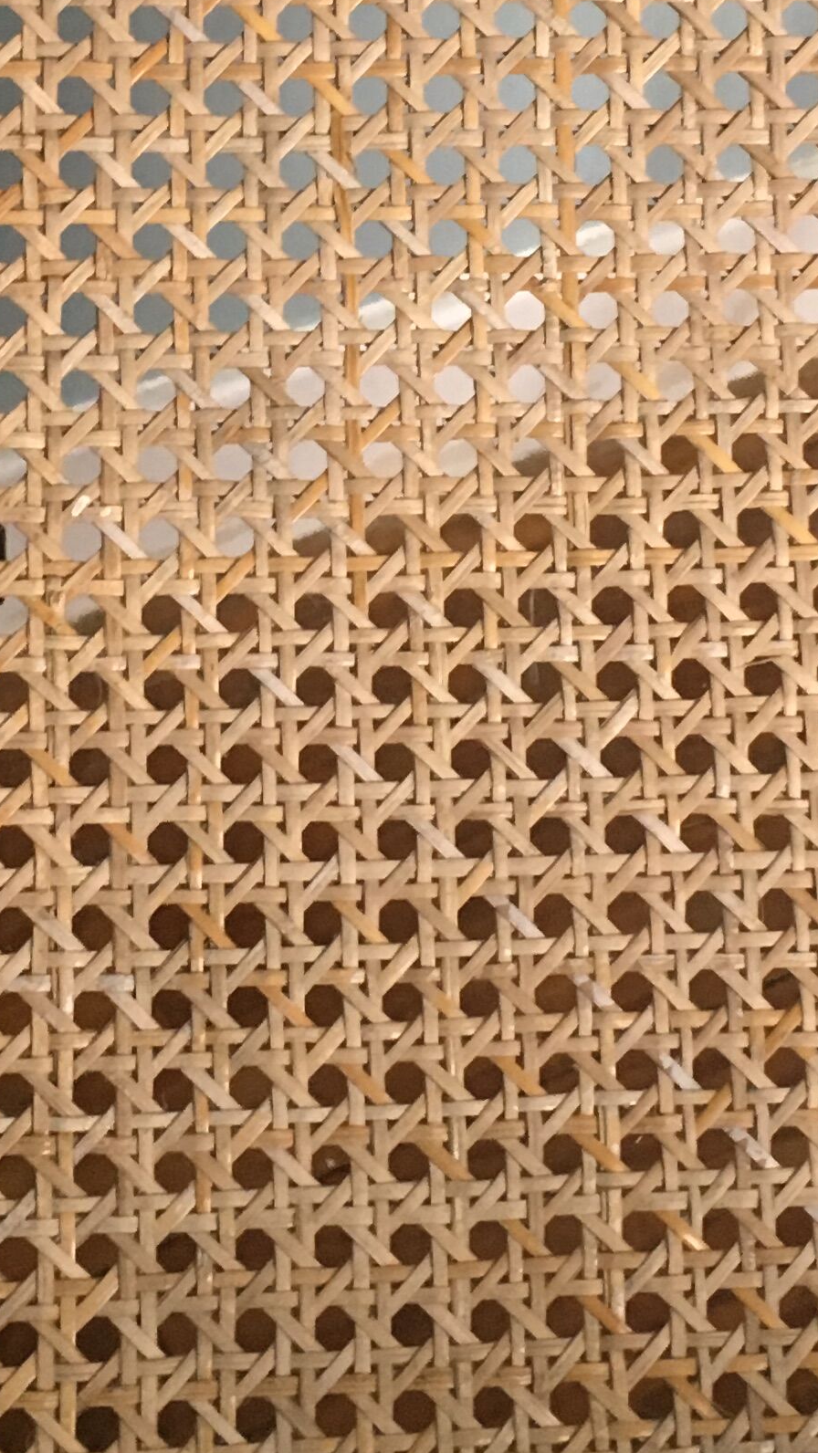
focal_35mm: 80
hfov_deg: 15.1
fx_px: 3084
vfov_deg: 26.3
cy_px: 439
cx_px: 261
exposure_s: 1/33
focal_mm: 4.15
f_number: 2.2
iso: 160
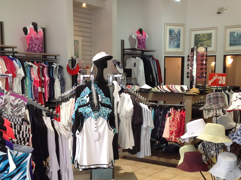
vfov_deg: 27.8
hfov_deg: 36.9
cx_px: 129
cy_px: 120
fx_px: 361
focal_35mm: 52
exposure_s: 1/33
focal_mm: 4.28
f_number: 2.4
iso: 50
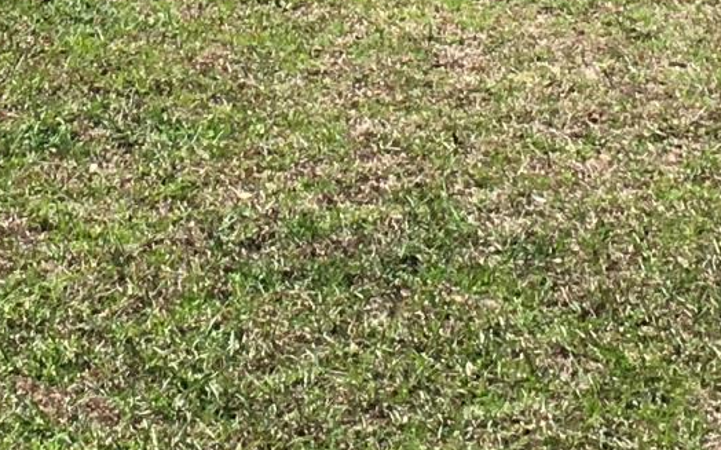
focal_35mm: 176
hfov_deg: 11.8
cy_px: -498
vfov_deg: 7.1
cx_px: 88
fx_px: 3457
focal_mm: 4.15
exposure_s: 1/1350
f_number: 2.2
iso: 25
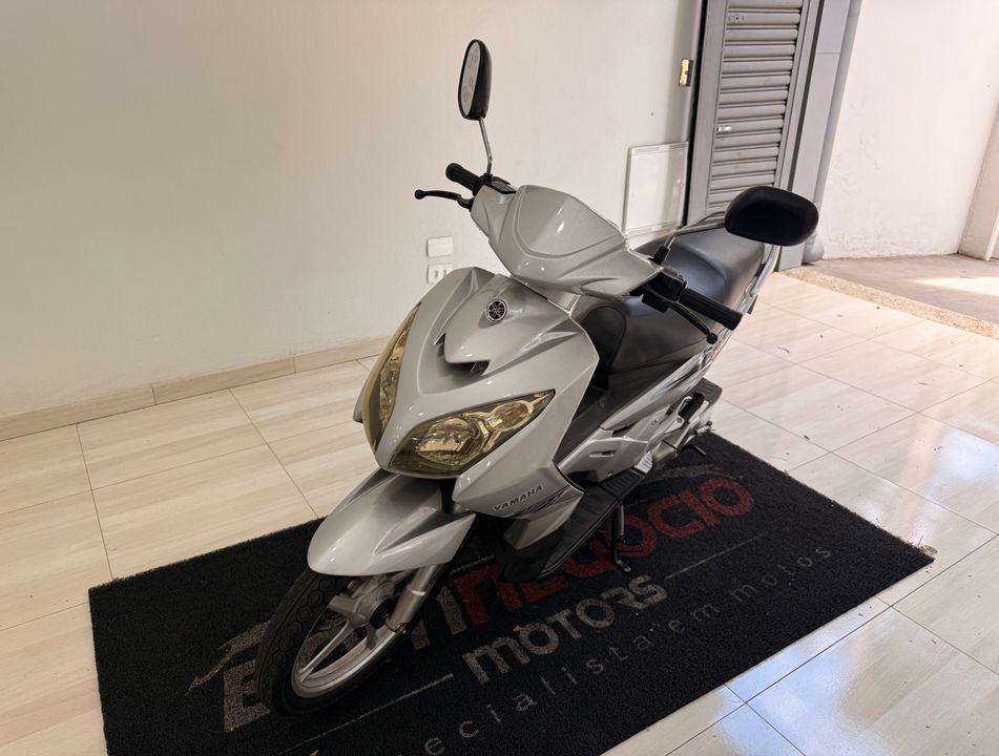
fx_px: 695
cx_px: 500
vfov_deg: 57.1
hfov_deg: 71.4
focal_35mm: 24
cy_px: 378
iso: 80
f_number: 1.78
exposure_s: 1/246
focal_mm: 6.76
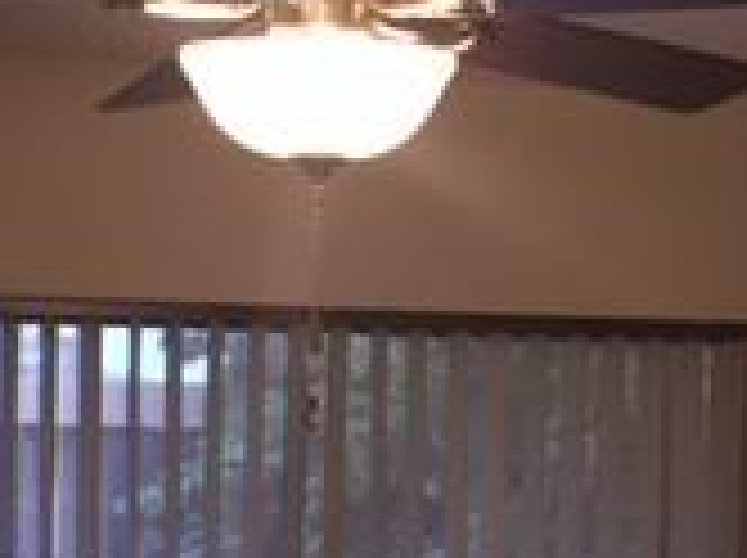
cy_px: 585
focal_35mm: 112
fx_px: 2413
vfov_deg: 13.0
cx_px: 504
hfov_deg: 17.5
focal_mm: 4.15
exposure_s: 1/30
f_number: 2.2
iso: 50
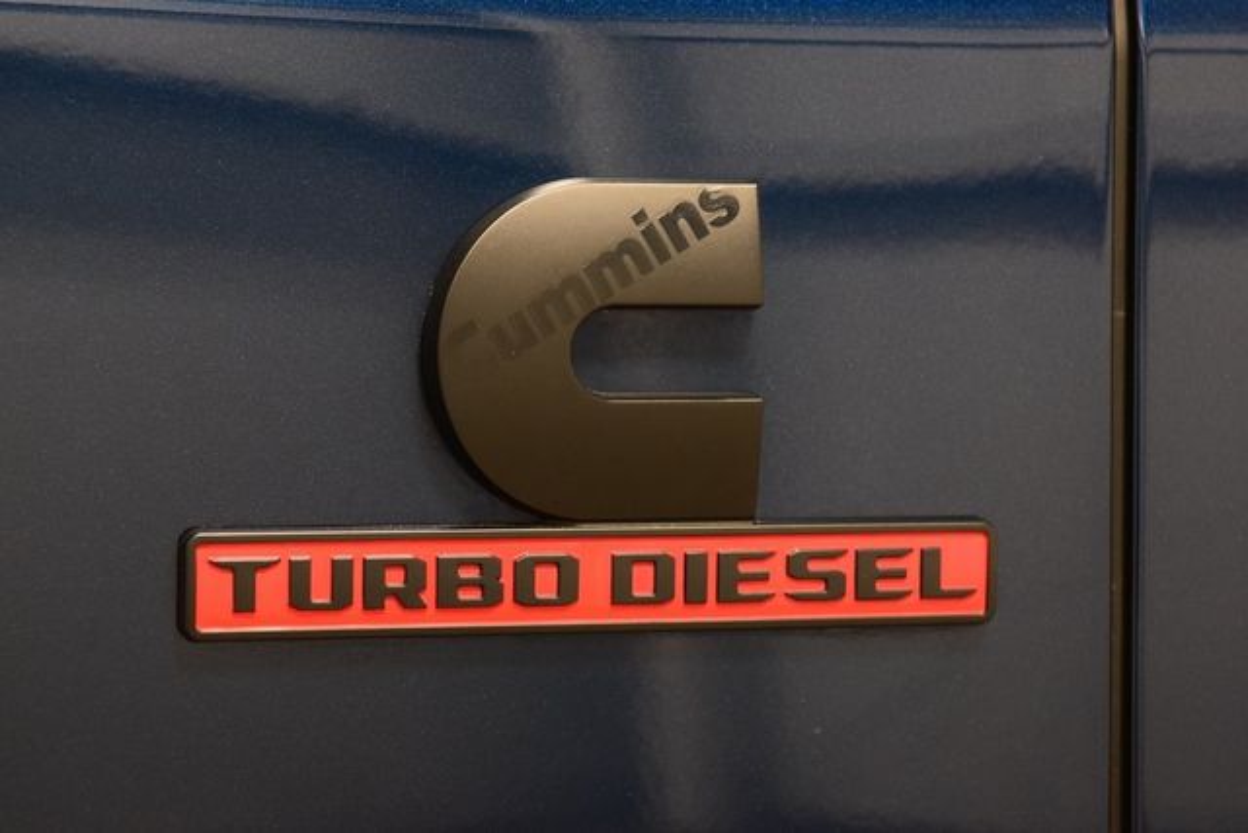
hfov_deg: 19.5
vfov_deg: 13.0
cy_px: 416
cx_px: 624
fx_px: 3641
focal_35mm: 105
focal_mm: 70
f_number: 5
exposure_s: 1/30
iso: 1600
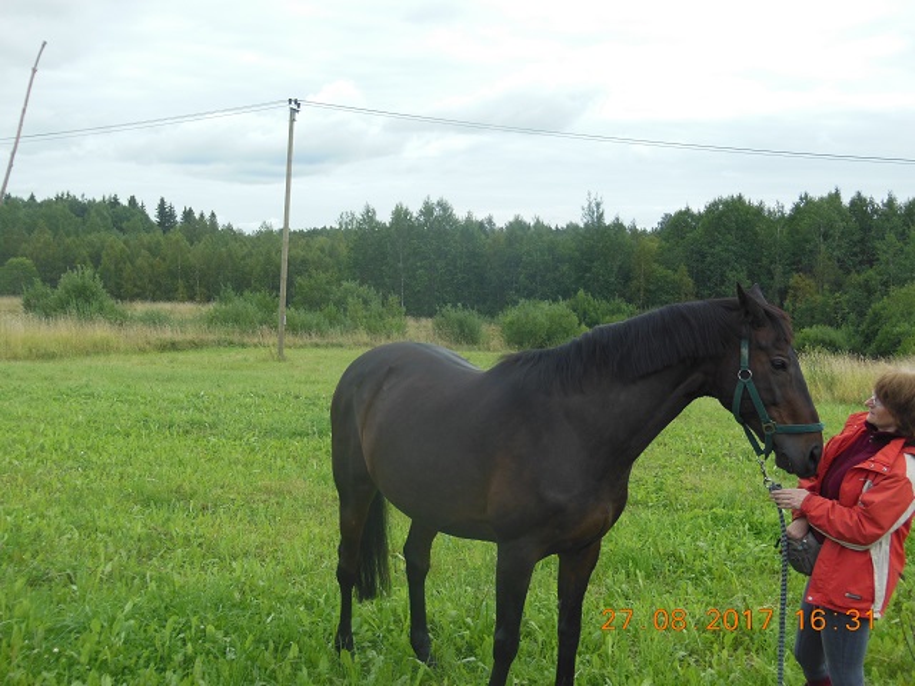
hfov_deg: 36.8
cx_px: 458
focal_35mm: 52
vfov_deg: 28.0
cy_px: 343
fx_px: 1375
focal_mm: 9.3
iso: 125
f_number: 4.7
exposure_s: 1/250
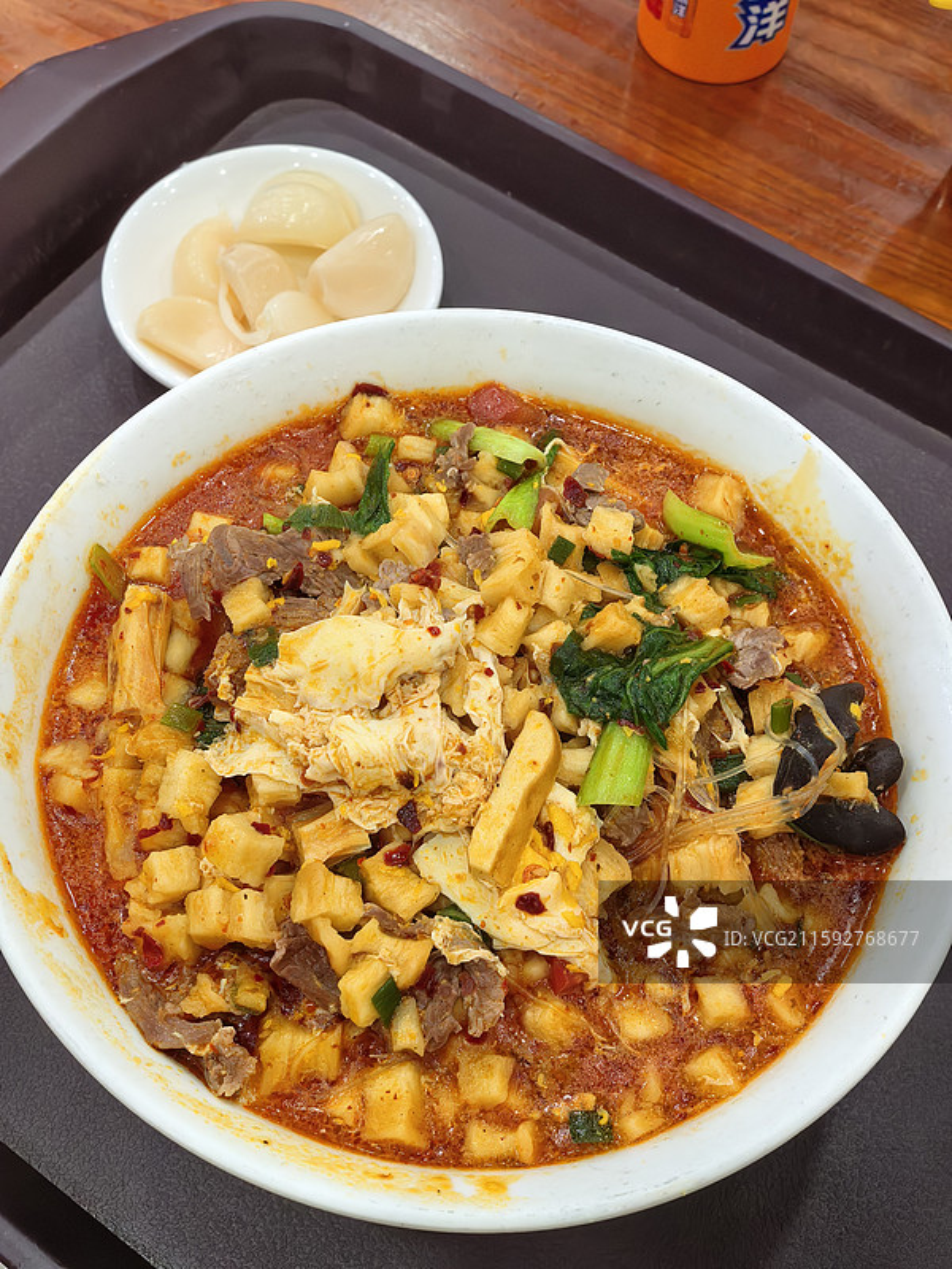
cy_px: 634
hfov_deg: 36.8
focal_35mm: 39
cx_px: 476
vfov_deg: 47.9
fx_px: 1430
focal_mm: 8.5
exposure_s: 1/25
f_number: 4
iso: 640
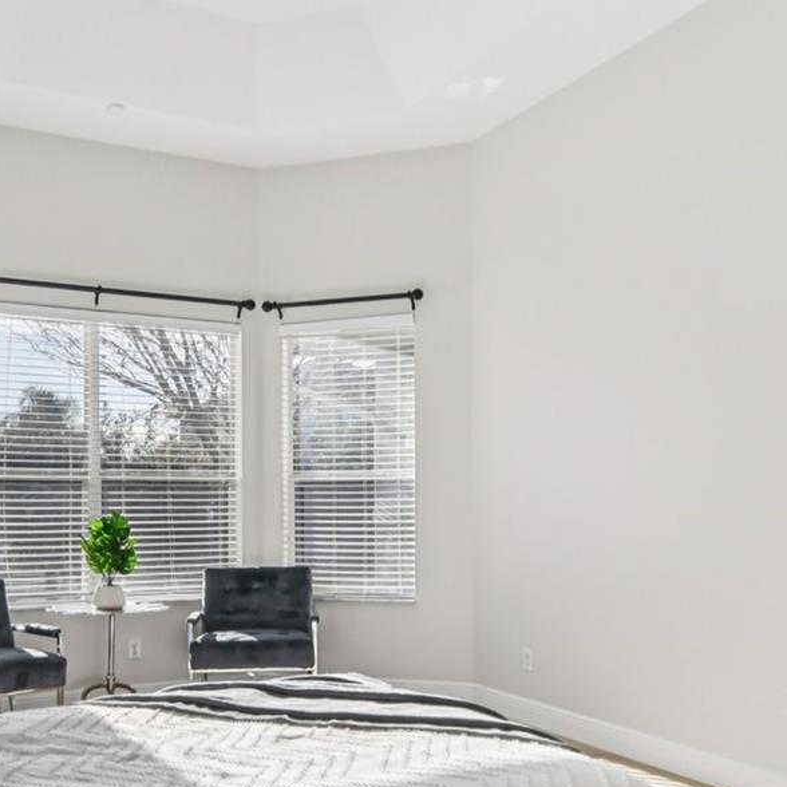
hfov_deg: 44.9
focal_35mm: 37
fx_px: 952
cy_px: 531
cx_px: 359
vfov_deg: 44.2
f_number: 8
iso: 400
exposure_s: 1/640
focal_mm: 16
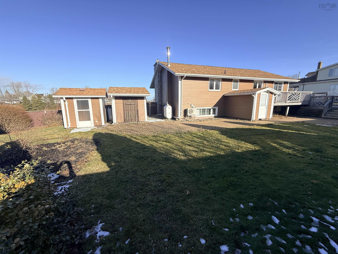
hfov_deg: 102.1
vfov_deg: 85.7
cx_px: 169
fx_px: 137
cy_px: 127
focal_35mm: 14
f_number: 2.2
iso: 50
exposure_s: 1/1259
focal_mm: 2.22
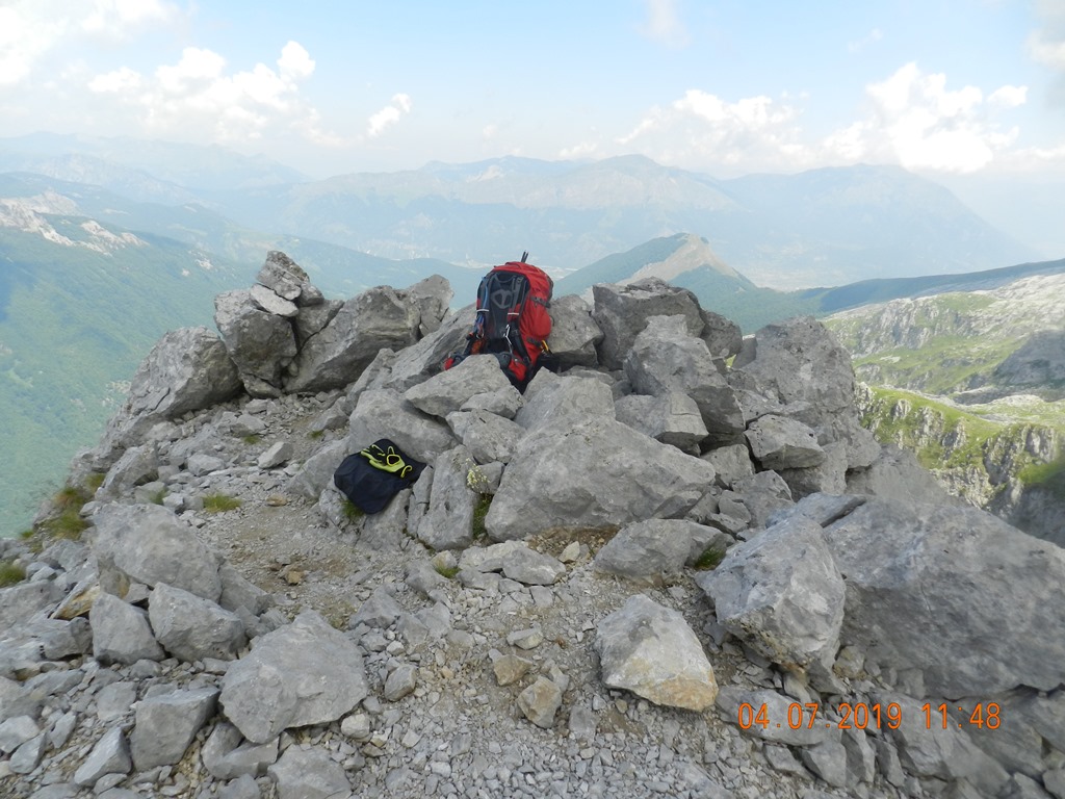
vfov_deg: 58.9
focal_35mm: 23
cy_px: 400
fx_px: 708
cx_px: 532
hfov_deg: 73.9
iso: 160
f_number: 3.4
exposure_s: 1/1000
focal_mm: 4
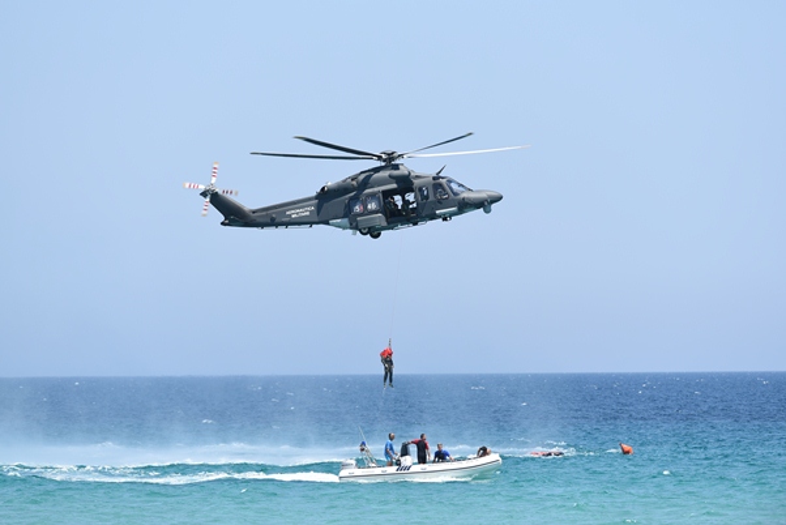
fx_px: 6553
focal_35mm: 300
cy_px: 262
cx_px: 393
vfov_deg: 4.6
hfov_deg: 6.9
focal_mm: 300
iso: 100
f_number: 4.5
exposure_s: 1/800
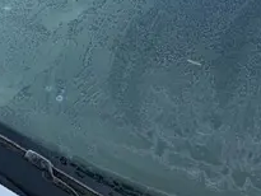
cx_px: 27
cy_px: 159
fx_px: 453
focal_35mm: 60
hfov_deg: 30.7
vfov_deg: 24.0
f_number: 2.2
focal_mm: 2.22
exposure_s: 1/228
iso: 40
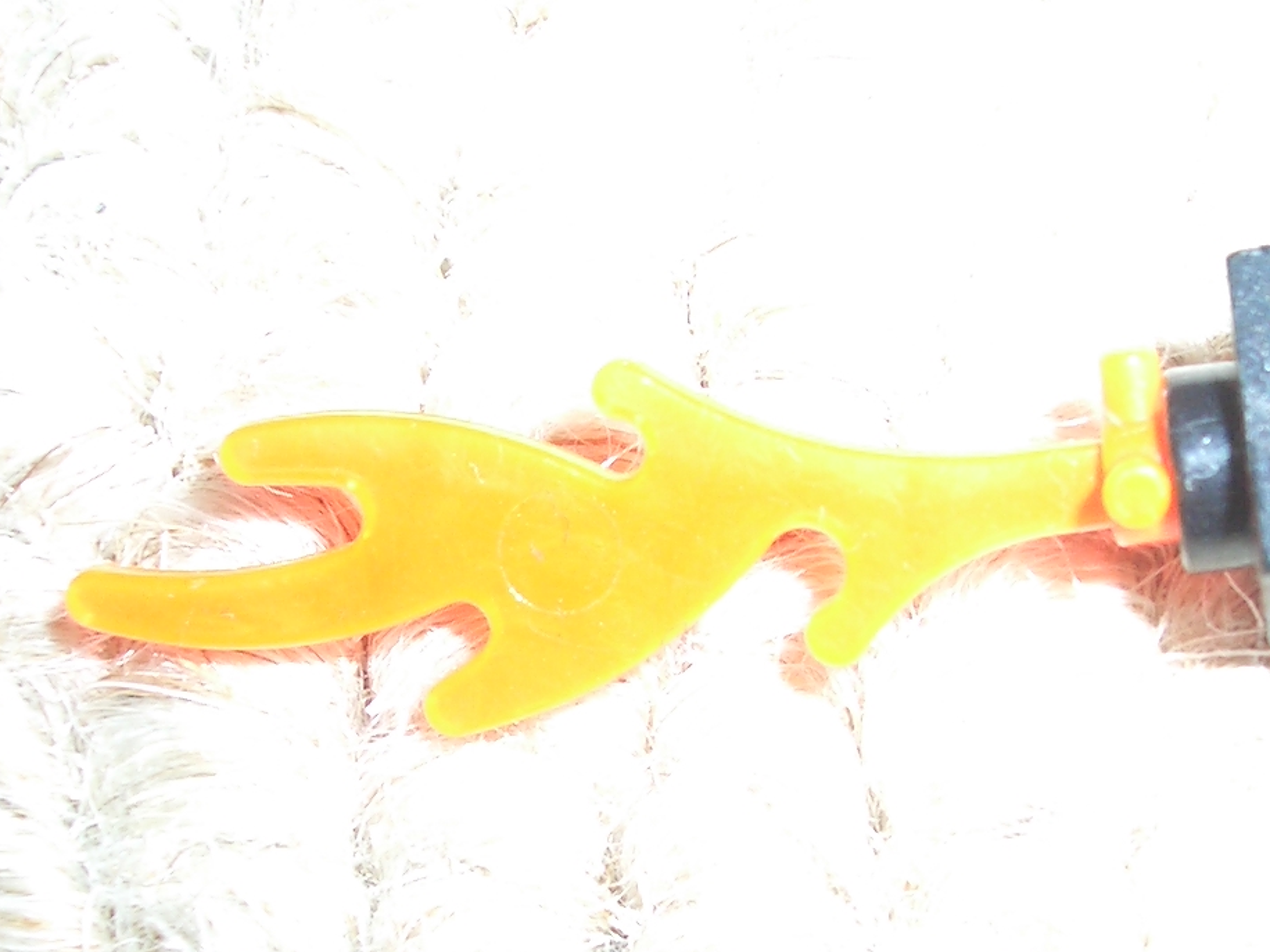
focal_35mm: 88
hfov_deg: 21.6
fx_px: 3229
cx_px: 1230
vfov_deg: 16.8
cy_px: 615
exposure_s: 1/60
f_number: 4.3
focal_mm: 5.8
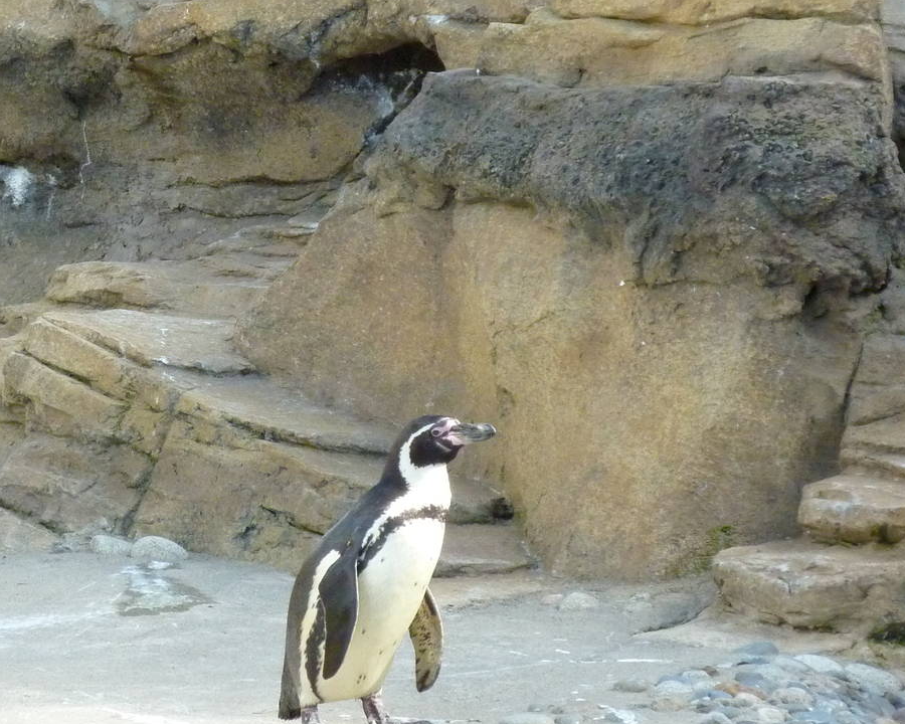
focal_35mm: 255
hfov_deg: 7.6
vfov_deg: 6.1
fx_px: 6830
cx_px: 208
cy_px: 245
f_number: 4.5
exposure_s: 1/400
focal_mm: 24.1
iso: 400
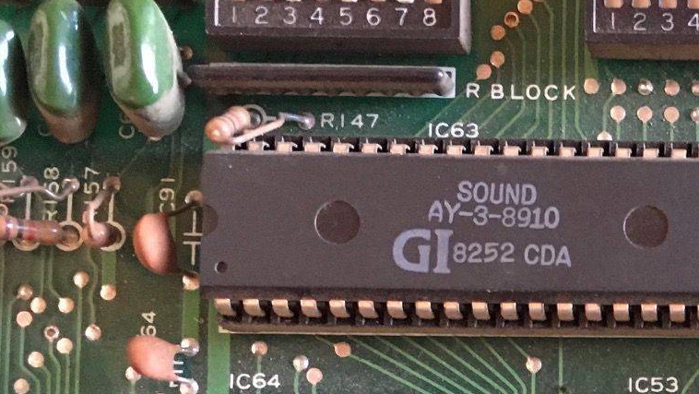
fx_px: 1557
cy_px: 501
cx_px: 793
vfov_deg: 13.9
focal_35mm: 84
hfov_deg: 23.5
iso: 200
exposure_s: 1/20
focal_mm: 4.15
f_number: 2.2
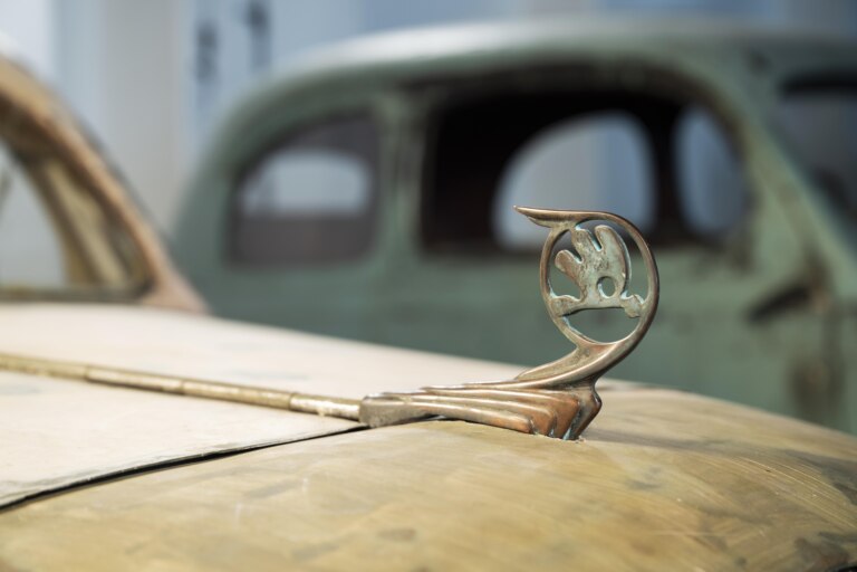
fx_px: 1666
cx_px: 428
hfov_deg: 28.8
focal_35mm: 70
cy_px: 286
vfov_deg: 19.5
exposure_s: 1/1.25
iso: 100
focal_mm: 70
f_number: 5
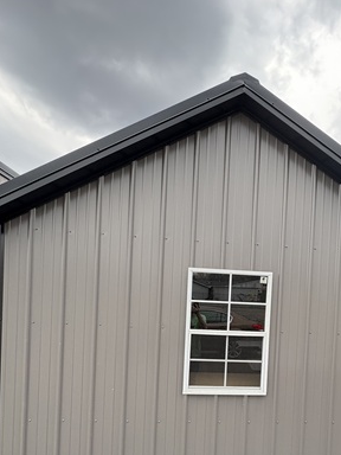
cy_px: 308
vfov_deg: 73.7
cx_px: 226
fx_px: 289
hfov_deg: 59.8
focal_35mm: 22
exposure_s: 1/128
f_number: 2.2
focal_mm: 2.22
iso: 40
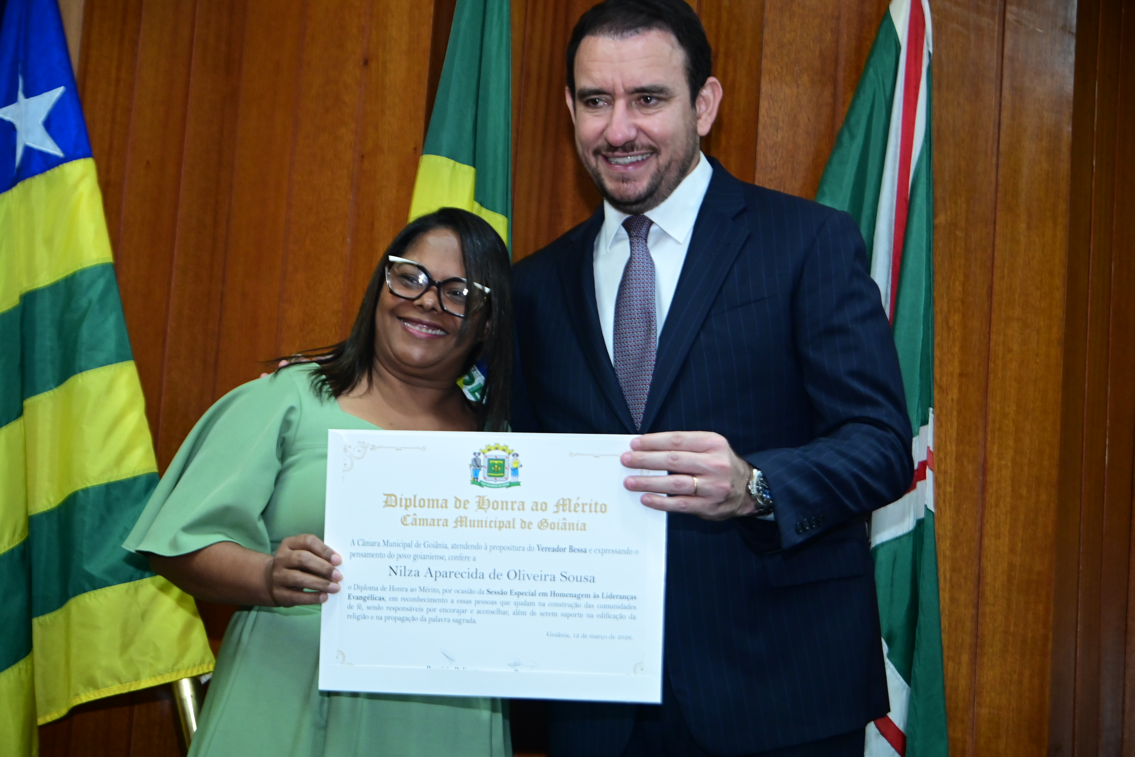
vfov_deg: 18.2
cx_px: 568
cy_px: 378
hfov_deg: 27.0
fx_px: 2364
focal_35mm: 75
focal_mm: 75
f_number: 6.3
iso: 3200
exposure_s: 1/125
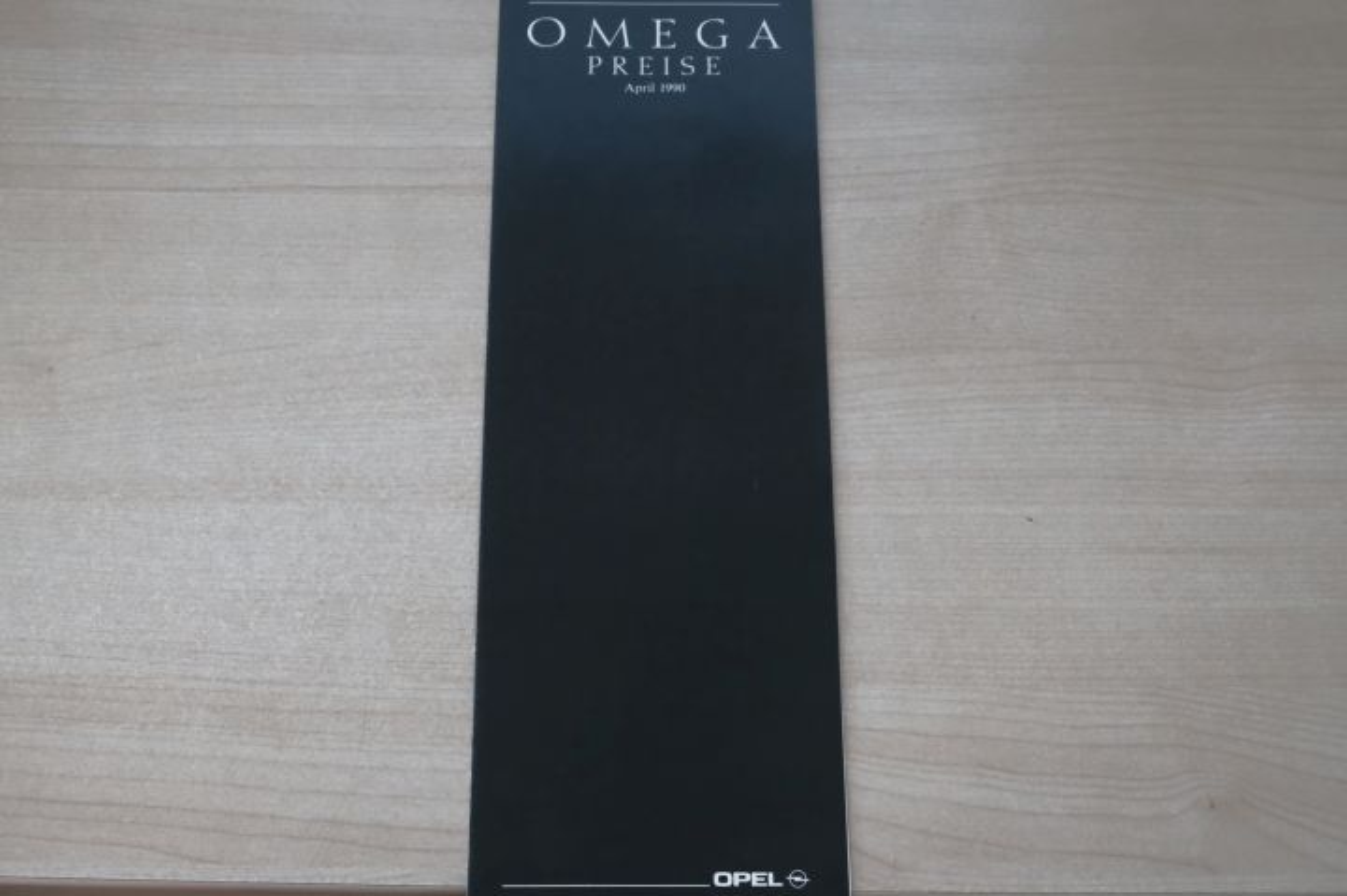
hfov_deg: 45.5
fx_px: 1608
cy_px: 448
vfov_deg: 31.1
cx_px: 674
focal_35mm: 43
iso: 6400
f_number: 7.1
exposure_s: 1/28
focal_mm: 28.9
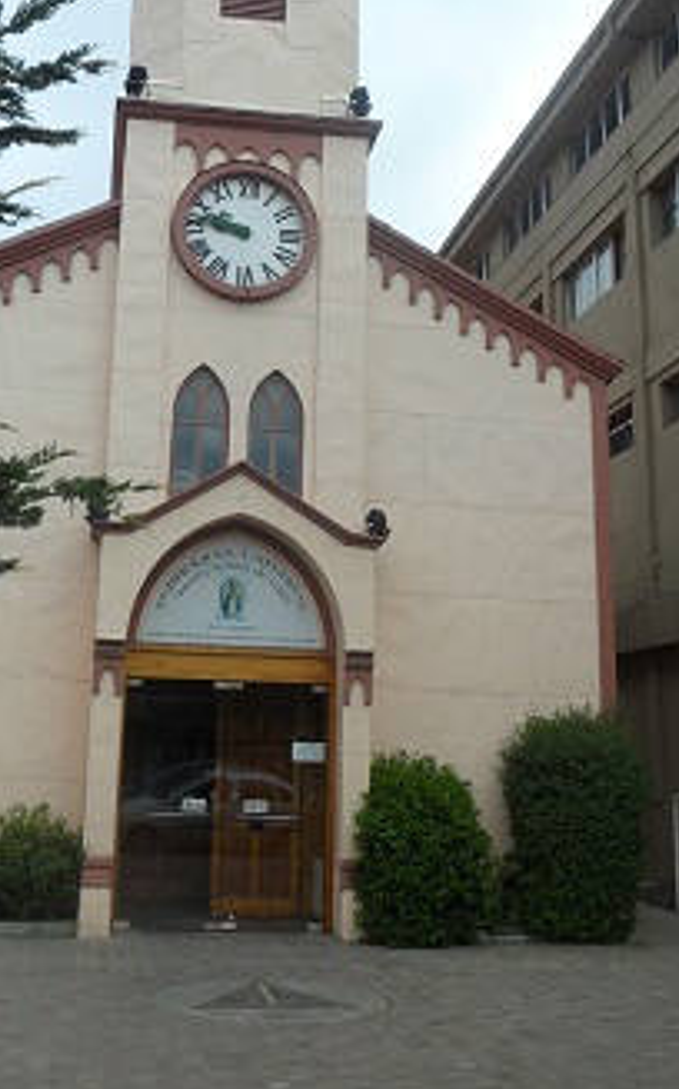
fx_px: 1245
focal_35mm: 42
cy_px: 440
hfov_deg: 30.4
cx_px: 276
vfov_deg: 47.0
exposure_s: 1/750
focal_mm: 4.9
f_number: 3.5
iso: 80
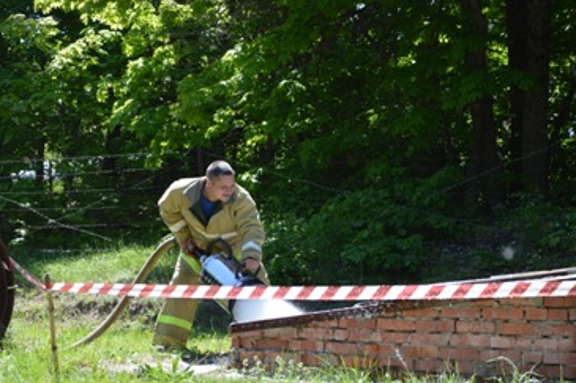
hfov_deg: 22.1
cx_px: 309
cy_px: 227
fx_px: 1471
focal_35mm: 92
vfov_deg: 14.8
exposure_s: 1/640
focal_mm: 50
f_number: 5
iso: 400
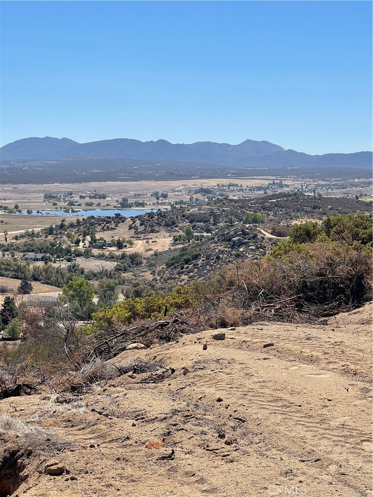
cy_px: 248
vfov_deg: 30.3
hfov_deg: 22.9
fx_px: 919
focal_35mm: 64
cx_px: 186
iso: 20
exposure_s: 1/2137
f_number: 2.2
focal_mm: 7.5
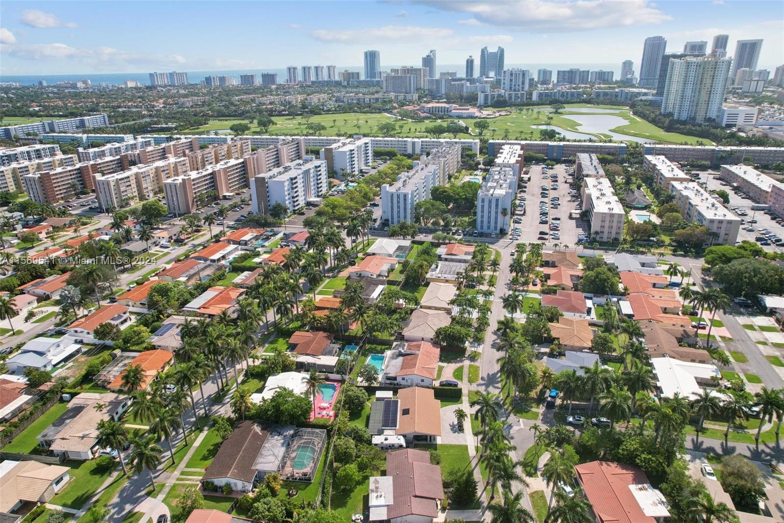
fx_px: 479
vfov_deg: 57.2
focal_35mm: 22
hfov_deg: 78.6
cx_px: 392
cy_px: 262
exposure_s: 1/3000
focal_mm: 8.4
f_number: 2.8
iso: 140
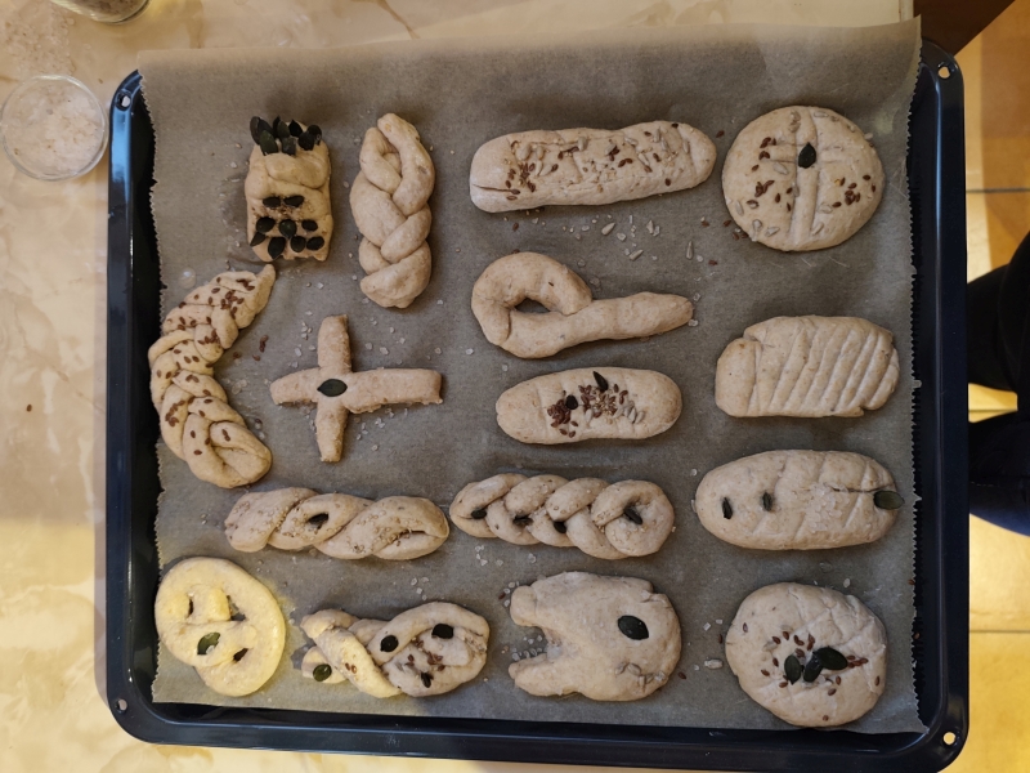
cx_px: 515
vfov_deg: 58.9
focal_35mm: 23
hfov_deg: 73.9
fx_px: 684
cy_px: 386
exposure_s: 1/25
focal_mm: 6.19
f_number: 1.65
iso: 2000
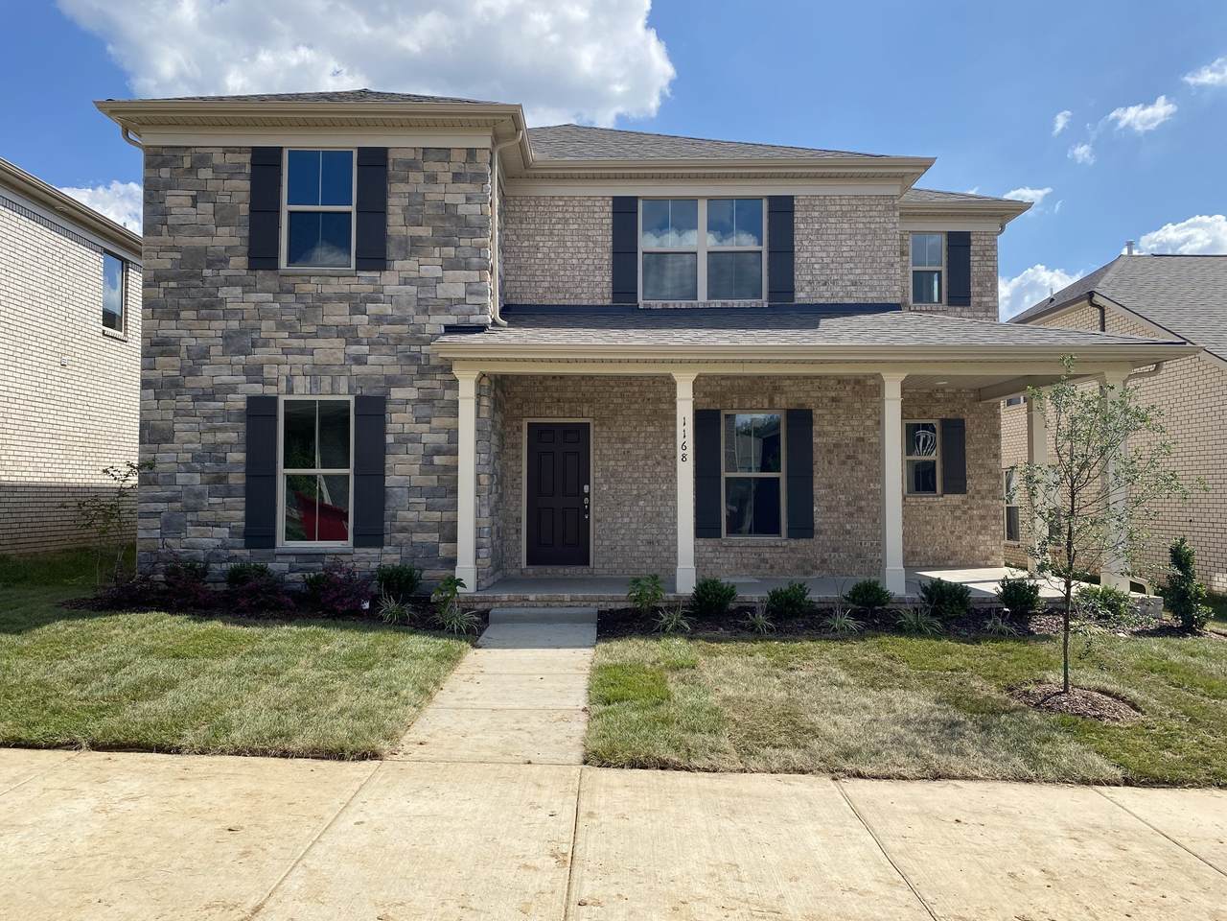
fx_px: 922
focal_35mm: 26
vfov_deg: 53.1
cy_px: 460
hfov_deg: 67.3
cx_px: 614
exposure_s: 1/2890
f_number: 1.8
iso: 32
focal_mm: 4.25
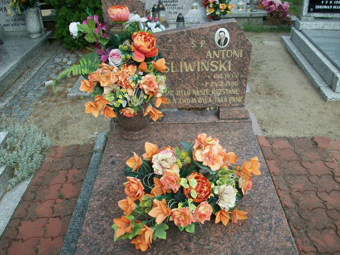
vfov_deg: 38.7
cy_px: 128
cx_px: 170
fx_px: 363
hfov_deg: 50.1
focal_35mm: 37
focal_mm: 6.2
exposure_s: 1/253
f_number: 5.6
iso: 80
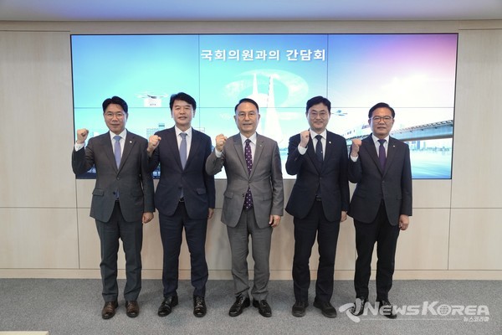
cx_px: 251
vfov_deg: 43.6
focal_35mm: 30
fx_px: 418
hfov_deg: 61.9
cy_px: 168
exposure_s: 1/320
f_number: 4
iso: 2500
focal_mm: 30
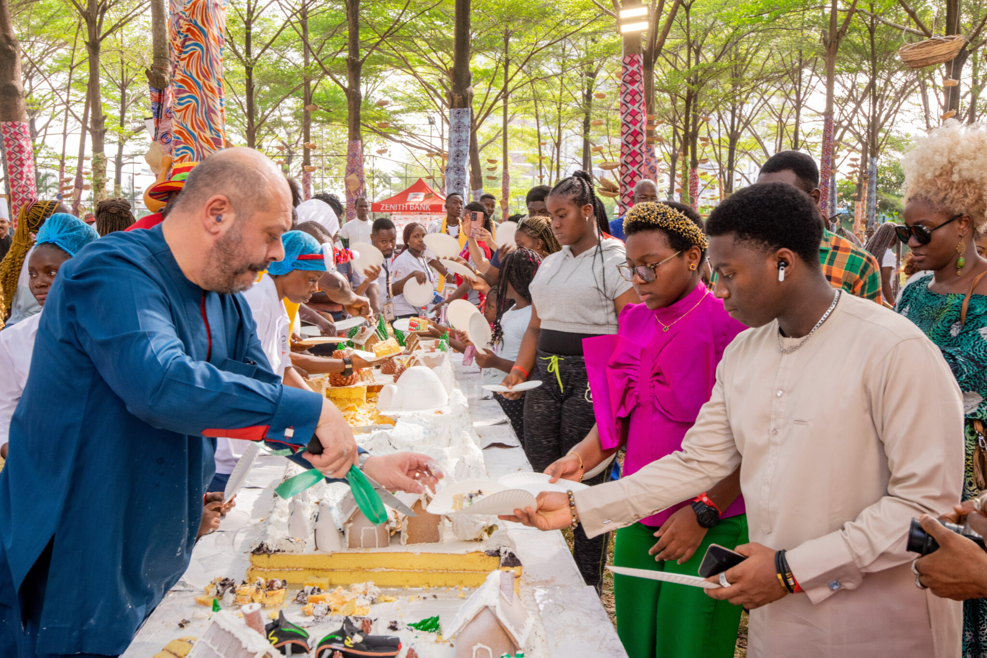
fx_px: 987
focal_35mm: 36
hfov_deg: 53.1
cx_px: 494
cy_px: 329
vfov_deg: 36.9
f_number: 8
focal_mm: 24
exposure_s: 1/125
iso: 400
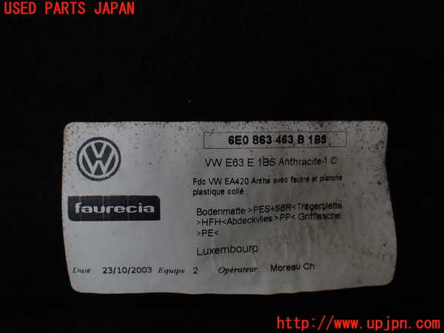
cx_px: 222
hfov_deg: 60.0
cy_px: 166
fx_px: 385
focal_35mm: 30
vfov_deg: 46.8
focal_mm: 5.4
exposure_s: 1/160
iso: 100
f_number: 3.2
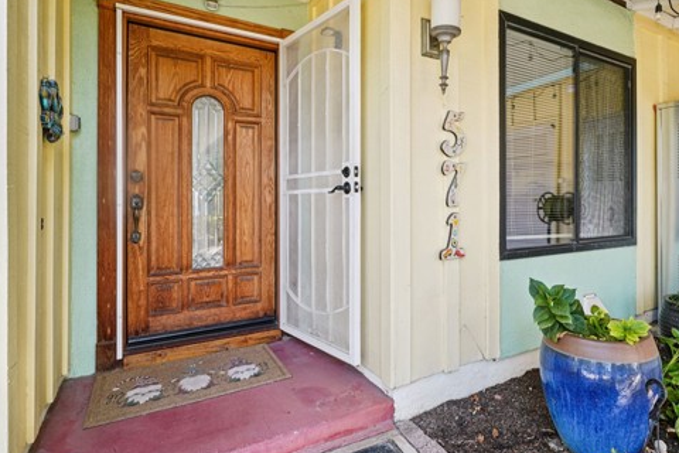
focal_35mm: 20
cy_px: 201
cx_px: 422
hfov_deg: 82.5
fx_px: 377
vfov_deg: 61.8
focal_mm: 15
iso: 160
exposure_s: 1/30
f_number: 8
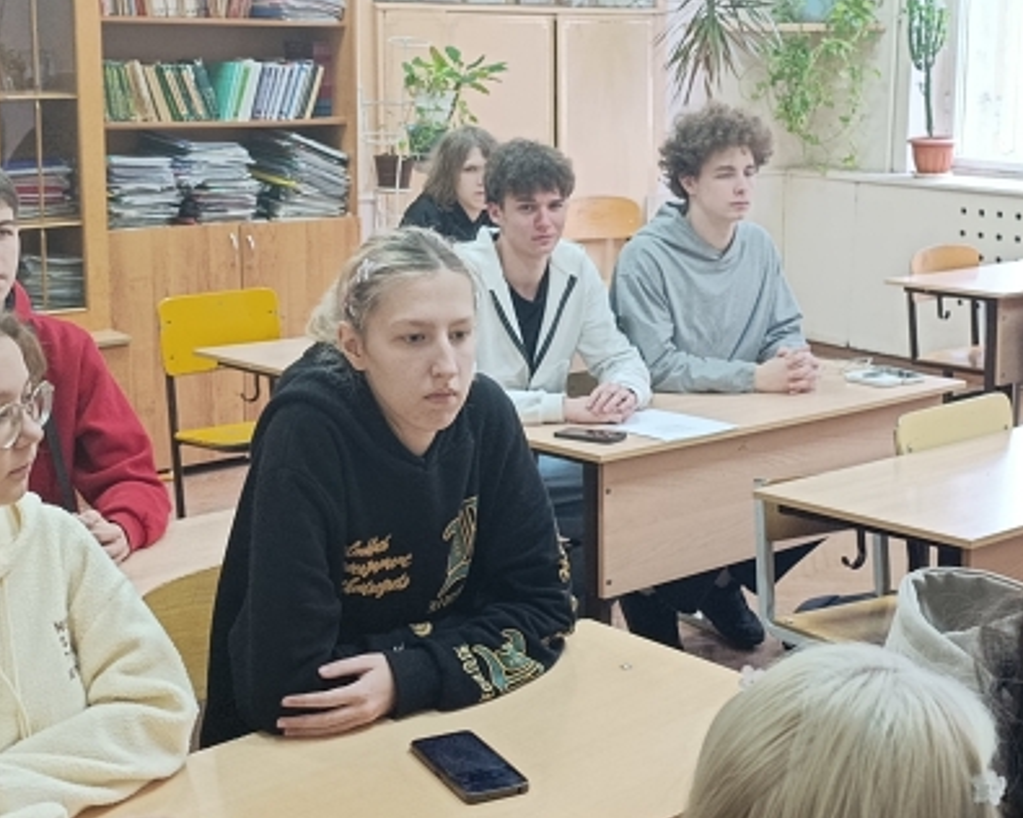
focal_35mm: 58
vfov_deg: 26.2
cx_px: 663
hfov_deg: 32.3
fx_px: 1756
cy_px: 337
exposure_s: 1/50
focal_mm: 6.11
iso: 951
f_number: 1.65
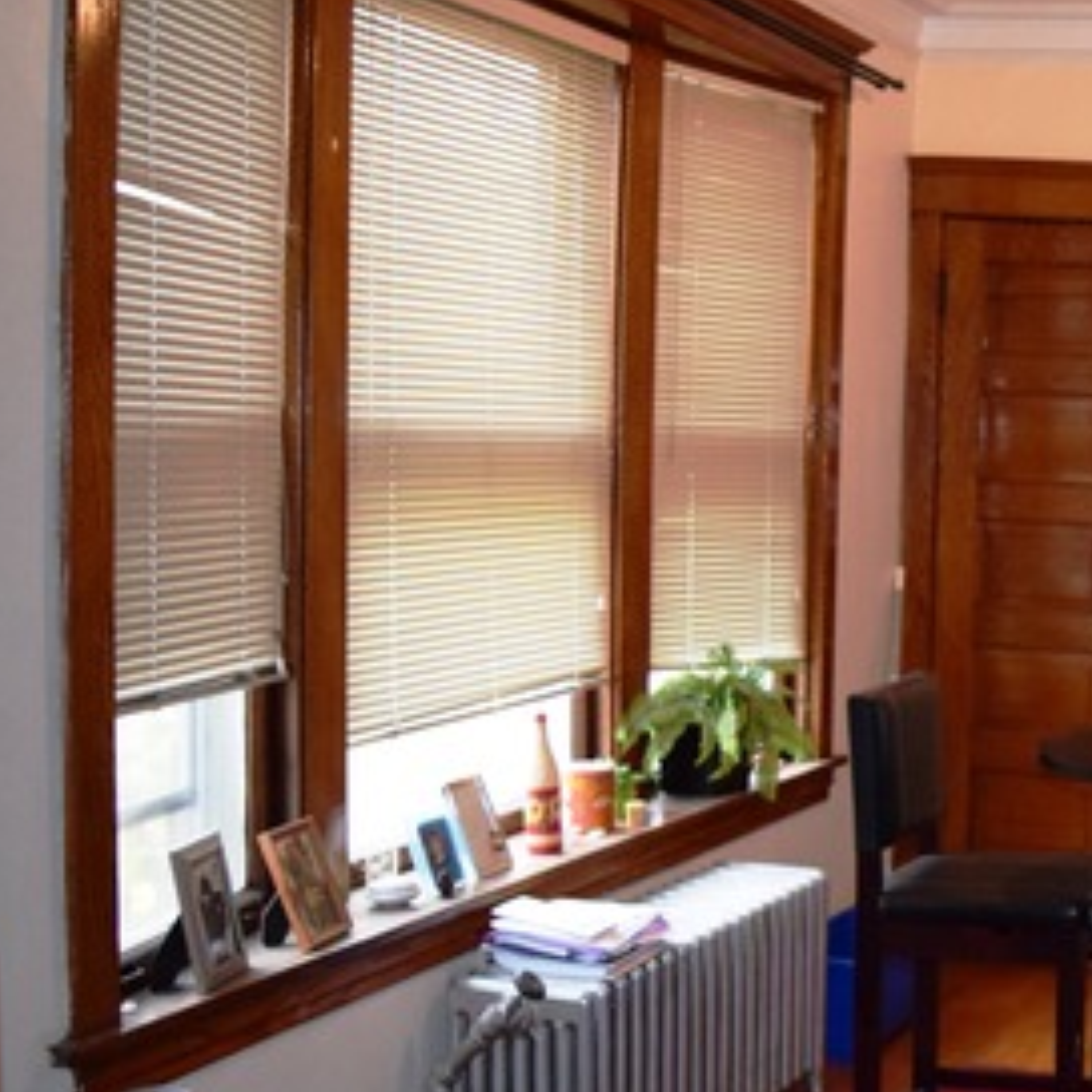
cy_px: 616
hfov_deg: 28.3
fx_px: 1927
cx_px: 1245
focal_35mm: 54
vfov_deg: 31.6
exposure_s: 1/60
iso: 2800
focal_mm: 18
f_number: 3.5
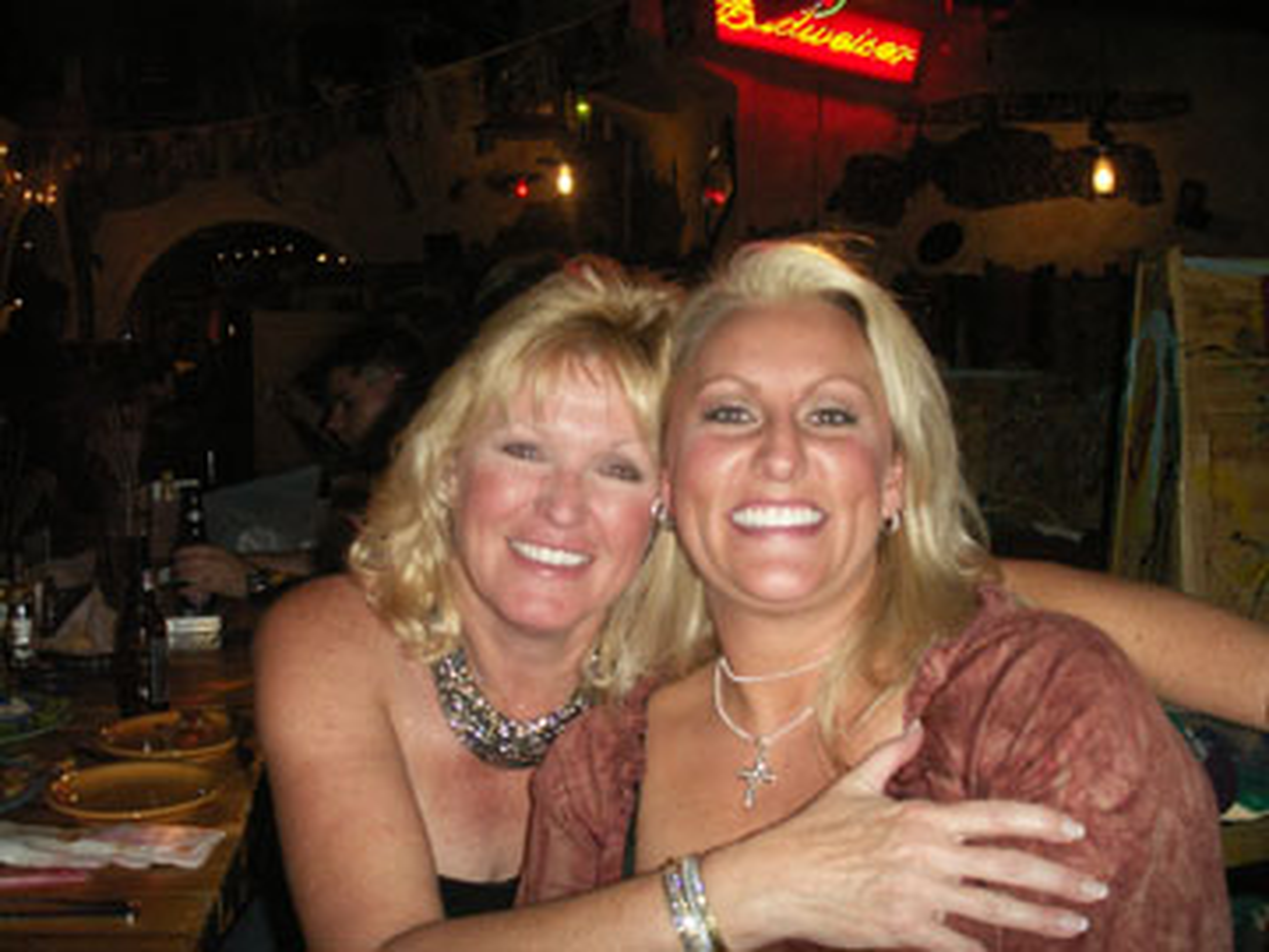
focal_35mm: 37
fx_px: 1356
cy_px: 476
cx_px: 634
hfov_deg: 50.1
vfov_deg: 38.7
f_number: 3.5
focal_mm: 7.7
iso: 160
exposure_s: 1/40
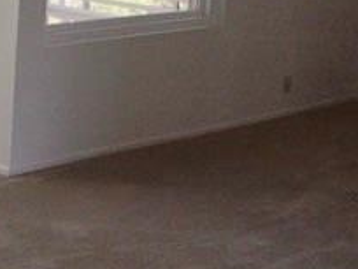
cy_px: -23
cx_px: -146
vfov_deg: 15.8
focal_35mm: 91
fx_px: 941
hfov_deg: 19.4
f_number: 2.2
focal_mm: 4.15
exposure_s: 1/277
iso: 25
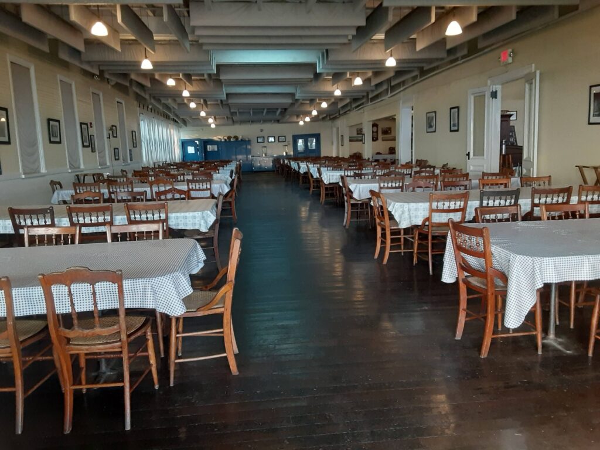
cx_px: 300
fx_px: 468
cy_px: 225
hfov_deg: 65.3
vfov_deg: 51.4
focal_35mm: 27
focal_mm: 2.91
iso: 250
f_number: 1.9
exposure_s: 1/30
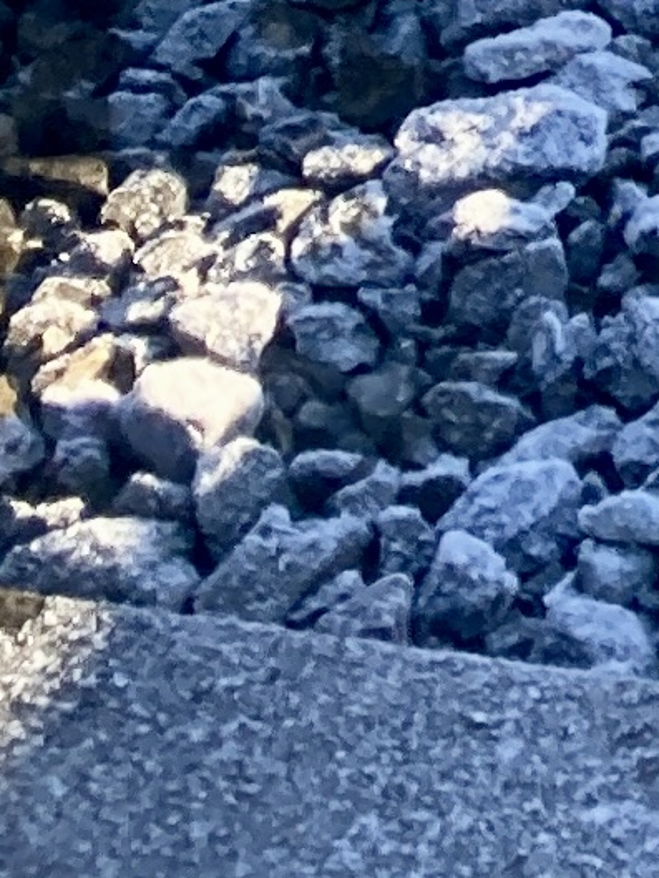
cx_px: 1825
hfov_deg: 6.7
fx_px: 5201
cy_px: -1662
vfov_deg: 8.3
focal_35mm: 205
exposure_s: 1/481
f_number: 1.8
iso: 20
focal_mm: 3.99
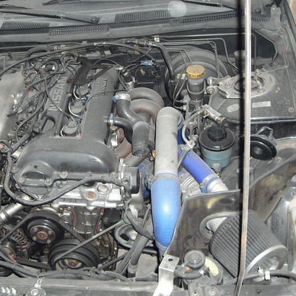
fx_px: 493
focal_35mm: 51
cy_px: 142
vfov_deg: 33.4
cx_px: 100
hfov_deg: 33.1
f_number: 2.7
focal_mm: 6.2
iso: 200
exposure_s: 1/60
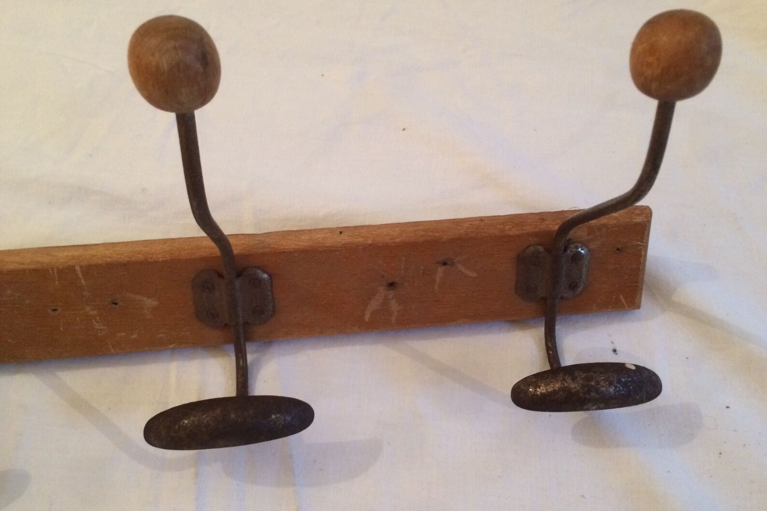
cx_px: 383
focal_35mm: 31
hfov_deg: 60.3
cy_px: 264
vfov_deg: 42.3
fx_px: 660
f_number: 2.2
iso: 320
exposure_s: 1/33
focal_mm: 4.15
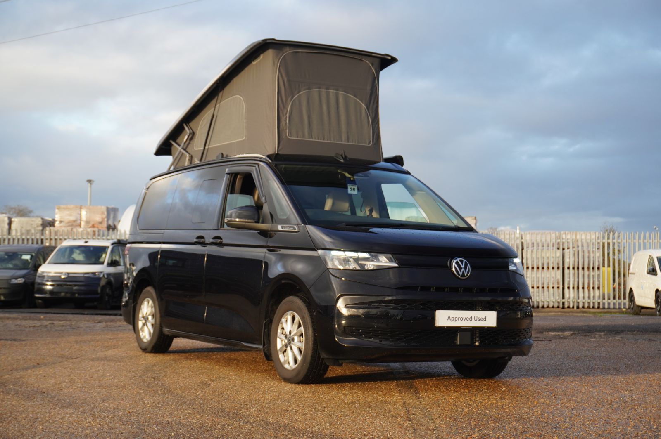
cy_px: 220
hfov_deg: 35.1
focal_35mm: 57
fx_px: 1046
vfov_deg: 23.7
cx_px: 330
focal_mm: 38
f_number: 5.6
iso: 400
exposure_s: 1/160
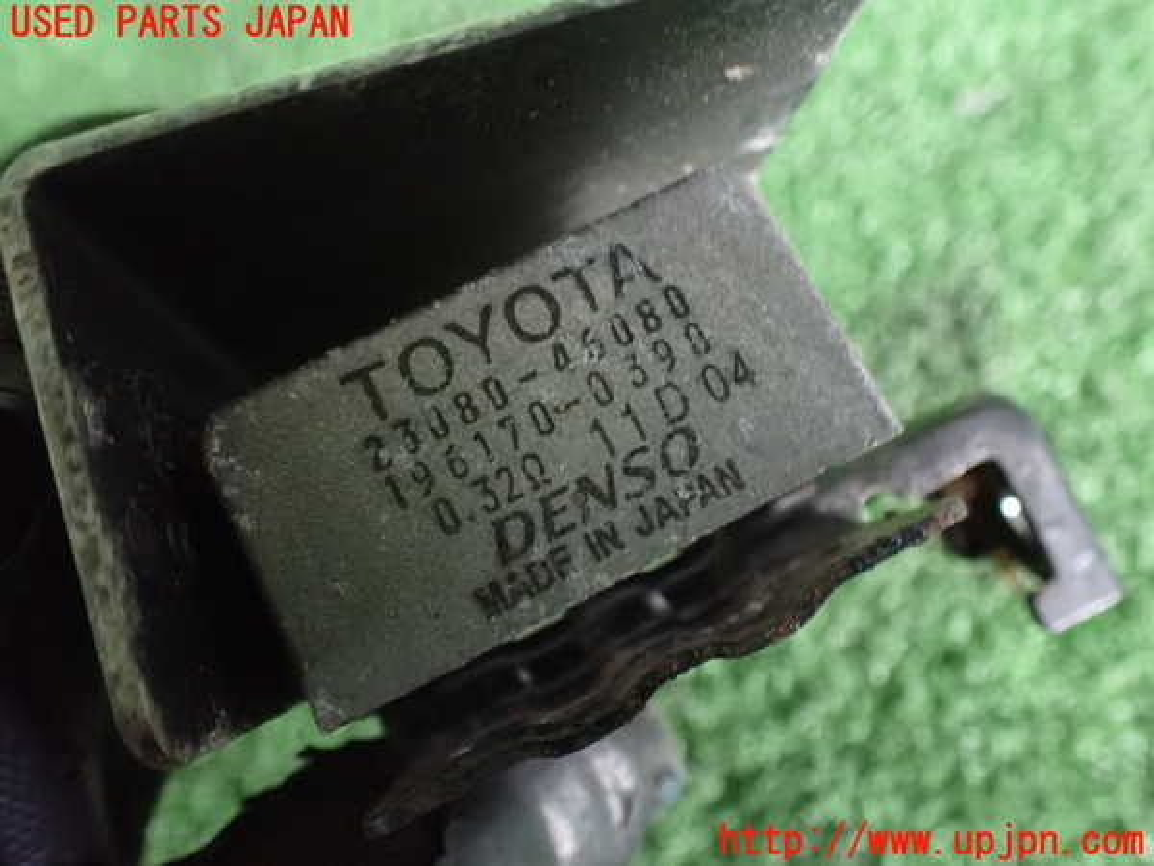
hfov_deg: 60.0
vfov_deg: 46.8
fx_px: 1000
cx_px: 577
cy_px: 433
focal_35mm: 30
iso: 1600
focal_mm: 5.4
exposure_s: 1/30
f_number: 2.3
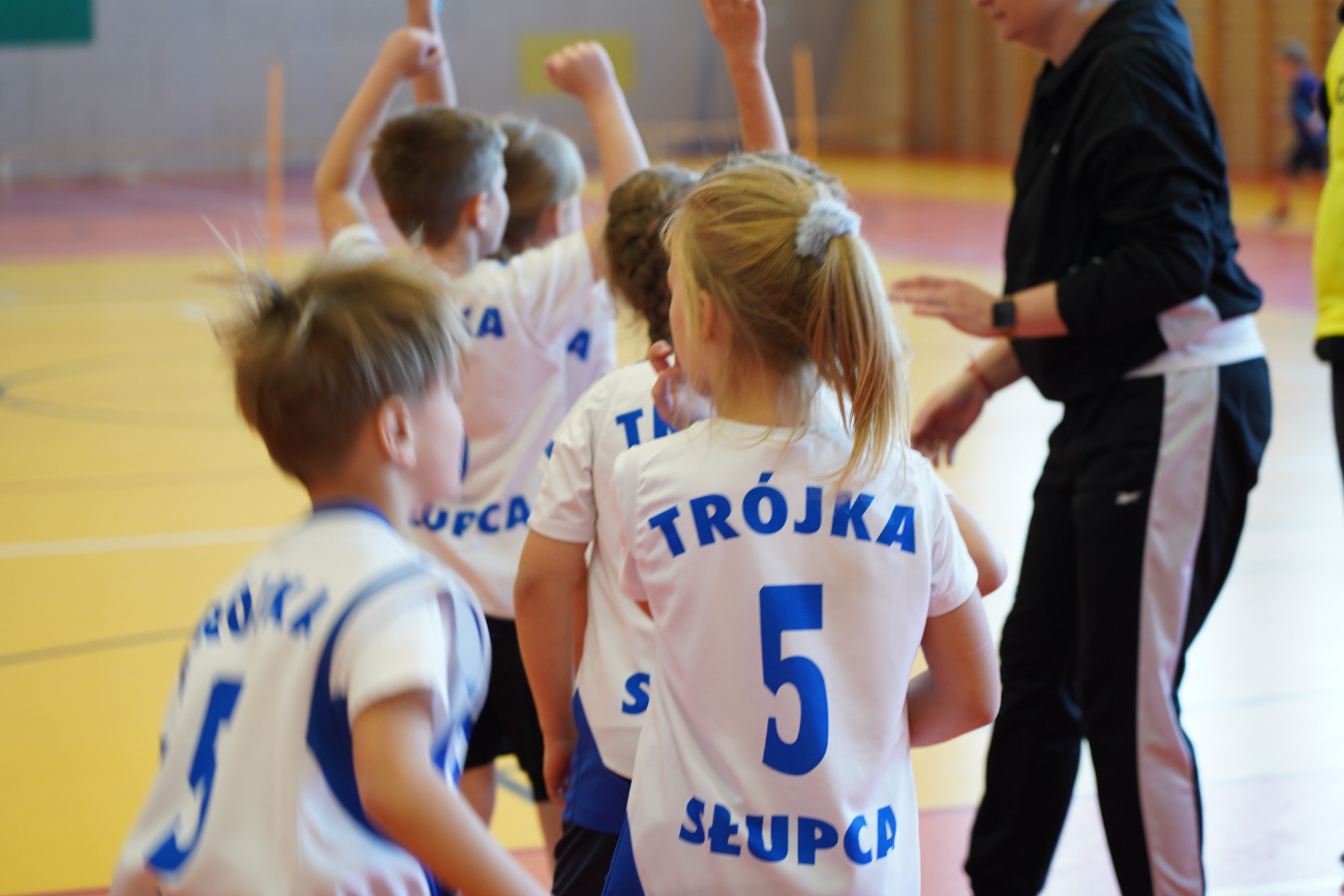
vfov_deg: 13.0
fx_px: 3920
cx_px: 672
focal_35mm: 105
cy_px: 448
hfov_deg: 19.5
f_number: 4
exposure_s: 1/100
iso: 1600
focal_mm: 105
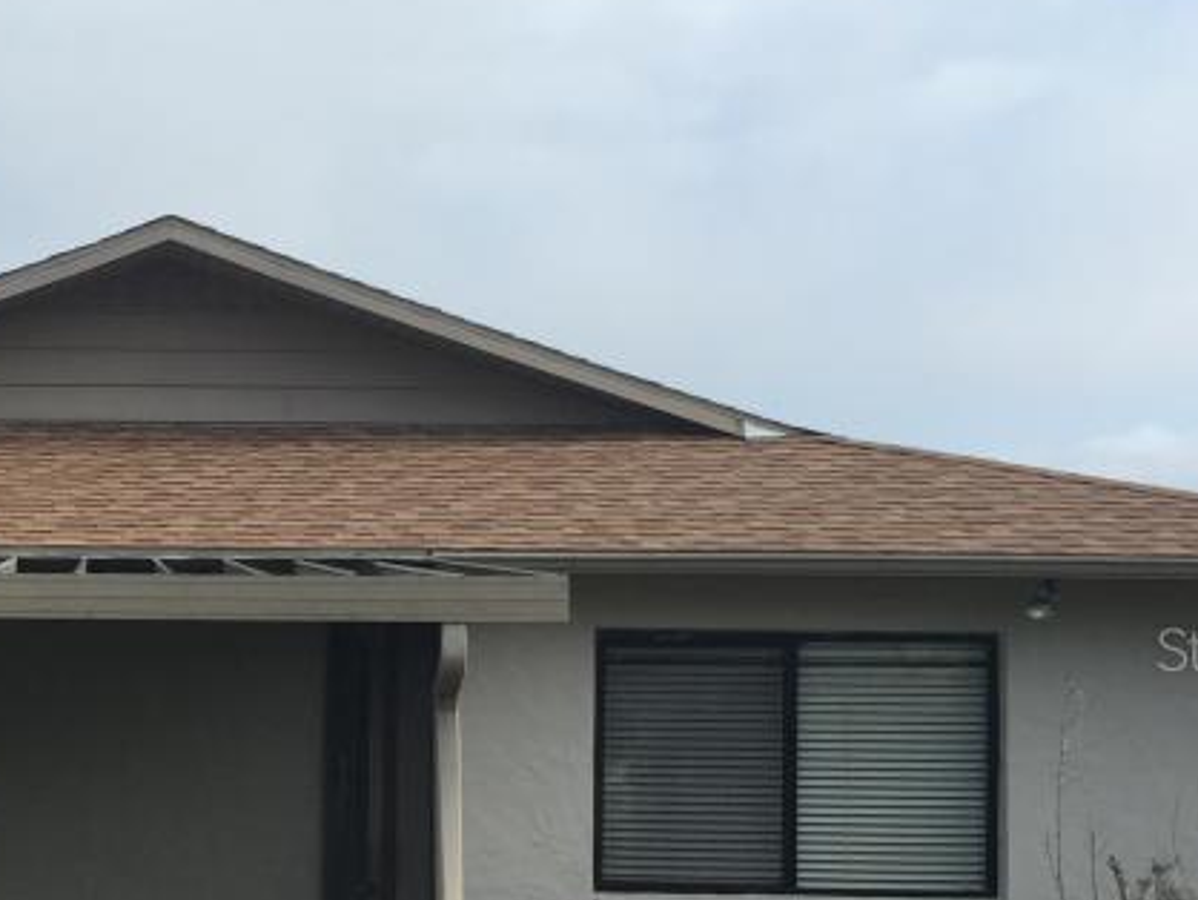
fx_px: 2459
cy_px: 649
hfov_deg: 25.8
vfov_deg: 20.6
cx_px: -40
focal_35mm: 71
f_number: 2.2
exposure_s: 1/1883
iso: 32
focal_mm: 4.15
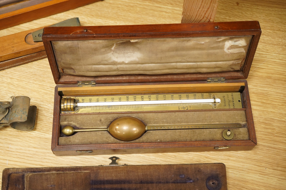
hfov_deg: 41.1
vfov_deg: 28.0
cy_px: 95
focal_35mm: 48
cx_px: 143
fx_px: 381
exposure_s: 1/160
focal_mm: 48
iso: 4000
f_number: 5.6
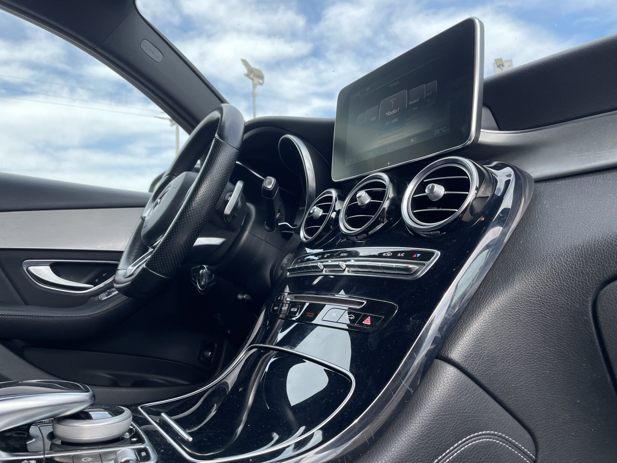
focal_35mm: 26
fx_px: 463
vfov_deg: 53.1
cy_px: 232
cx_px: 308
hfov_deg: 67.3
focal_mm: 4.2
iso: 32
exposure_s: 1/397
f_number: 1.6
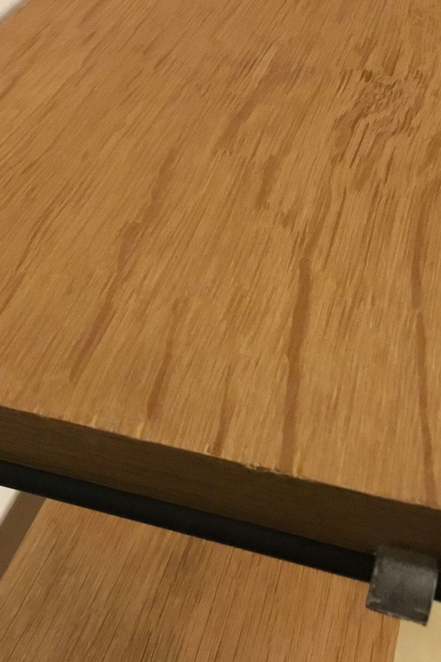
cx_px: 82
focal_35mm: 50
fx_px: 919
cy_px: 380
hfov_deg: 26.4
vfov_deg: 39.5
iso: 320
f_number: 2.4
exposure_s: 1/17
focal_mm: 3.3
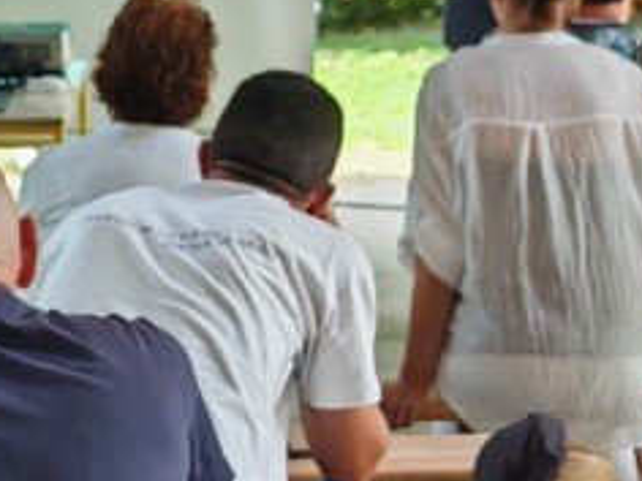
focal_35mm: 165
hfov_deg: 12.0
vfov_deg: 9.0
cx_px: 332
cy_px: 277
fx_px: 3060
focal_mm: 6.83
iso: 160
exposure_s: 1/170
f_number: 2
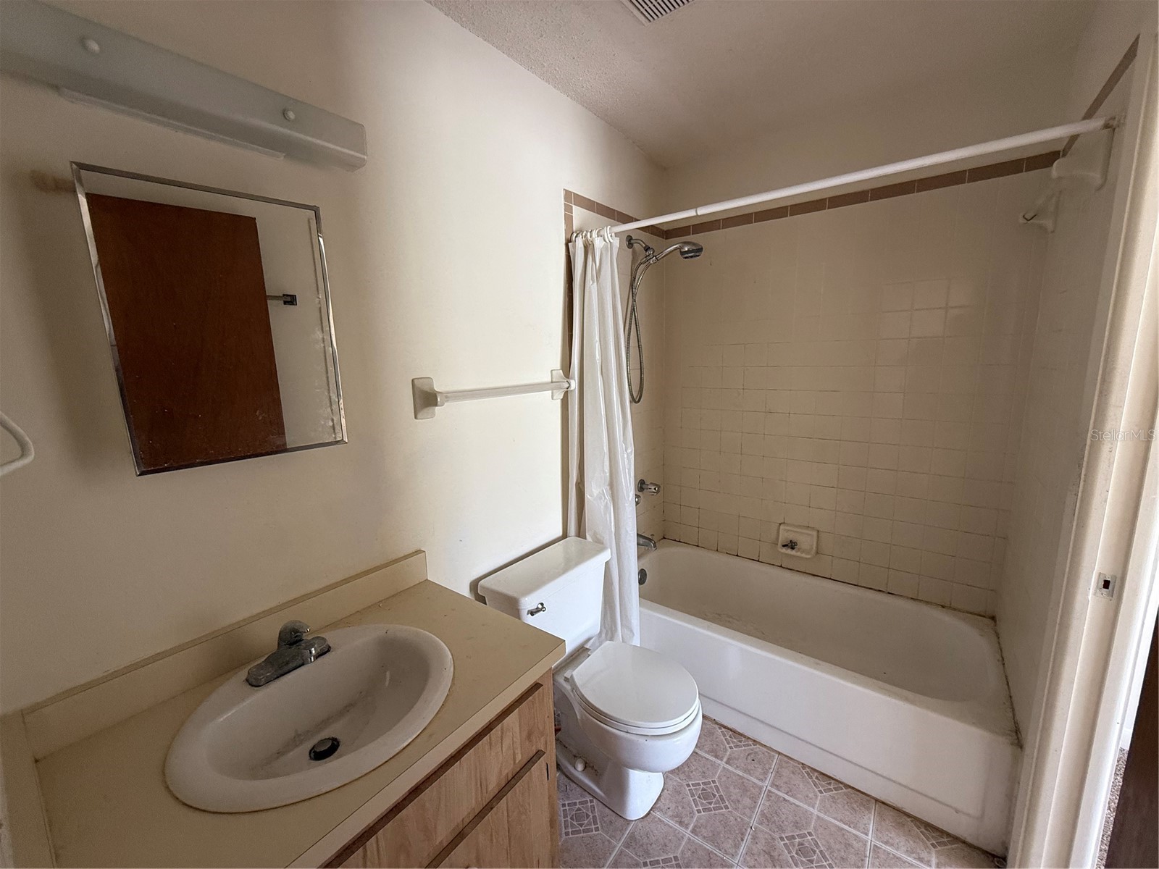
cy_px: 434
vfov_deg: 85.7
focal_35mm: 14
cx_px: 580
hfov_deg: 102.1
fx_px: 469
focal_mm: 2.22
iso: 200
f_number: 2.2
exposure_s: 1/99
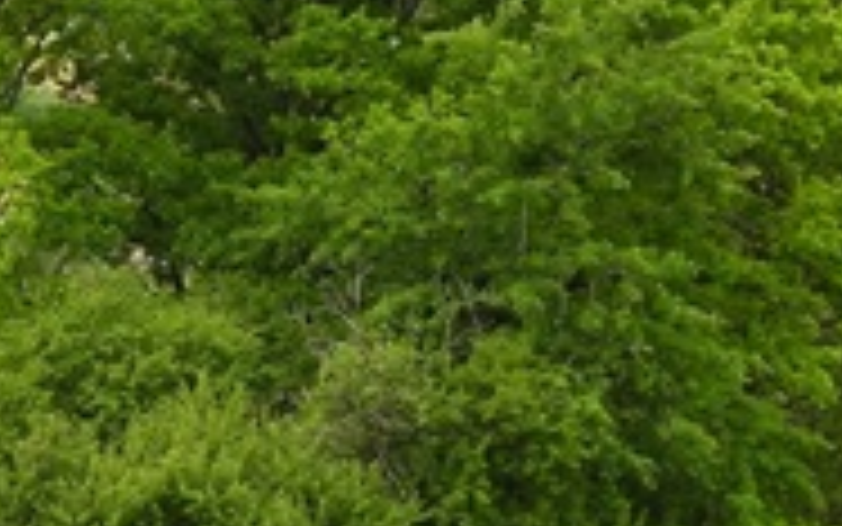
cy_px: 274
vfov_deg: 2.8
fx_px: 10949
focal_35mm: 477
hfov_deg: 4.4
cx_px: 171
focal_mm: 18.7
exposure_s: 1/400
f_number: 4
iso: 100
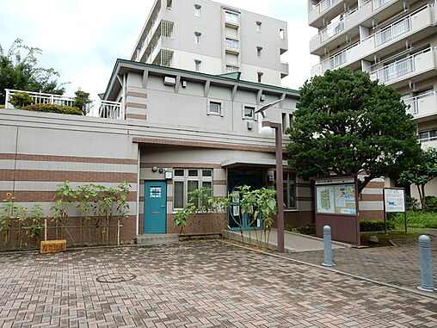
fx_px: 316
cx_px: 218
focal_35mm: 25
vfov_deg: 54.9
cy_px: 164
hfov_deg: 69.4
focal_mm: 4.5
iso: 125
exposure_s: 1/320
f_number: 3.7
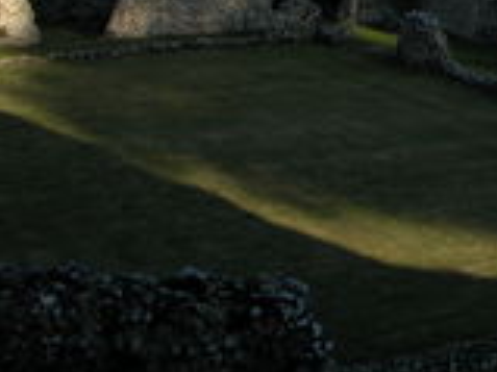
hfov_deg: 20.6
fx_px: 1263
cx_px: 622
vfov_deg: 16.1
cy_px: -72
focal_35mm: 88
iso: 100
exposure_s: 1/309
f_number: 5.6
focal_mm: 8.9
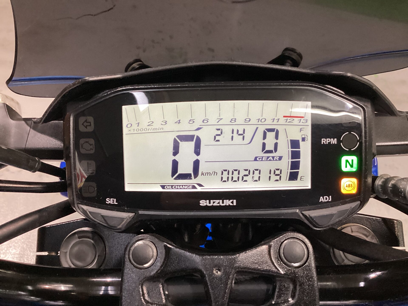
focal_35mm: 31
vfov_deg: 45.4
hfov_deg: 58.4
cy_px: 153
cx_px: 204
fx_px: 365
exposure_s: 1/60
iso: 200
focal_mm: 3.3
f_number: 2.4
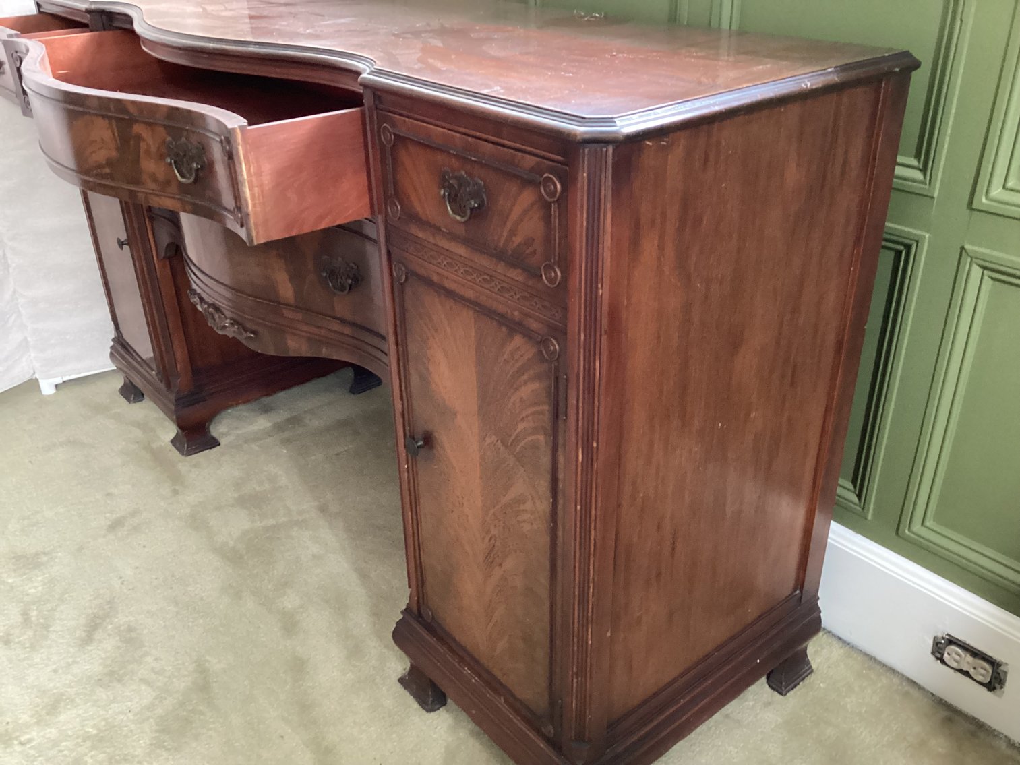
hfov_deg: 58.3
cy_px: 382
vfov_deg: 45.4
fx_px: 914
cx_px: 510
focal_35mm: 31
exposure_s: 1/30
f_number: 2.4
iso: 500
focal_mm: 3.3
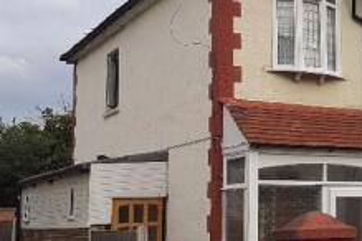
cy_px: 121
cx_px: 427
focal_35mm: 72
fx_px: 724
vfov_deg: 18.9
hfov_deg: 25.4
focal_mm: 4.2
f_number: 1.7
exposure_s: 1/1244
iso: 40
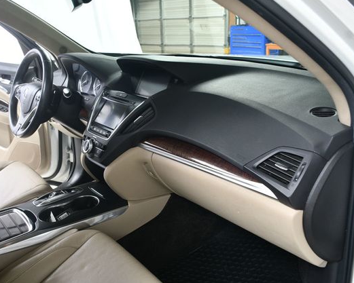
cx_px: 145
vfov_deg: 39.2
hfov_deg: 47.7
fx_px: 398
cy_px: 142
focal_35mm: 38
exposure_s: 1/160
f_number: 5.6
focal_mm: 22
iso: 100
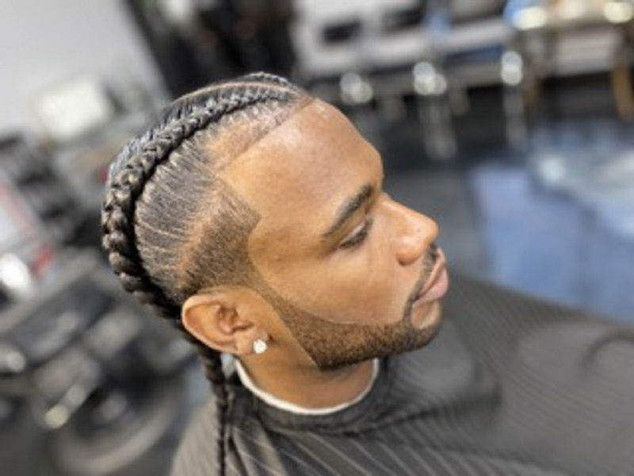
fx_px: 476
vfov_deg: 53.1
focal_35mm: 26
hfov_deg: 67.3
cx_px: 317
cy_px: 238
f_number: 1.8
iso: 320
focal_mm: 4.25
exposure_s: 1/60
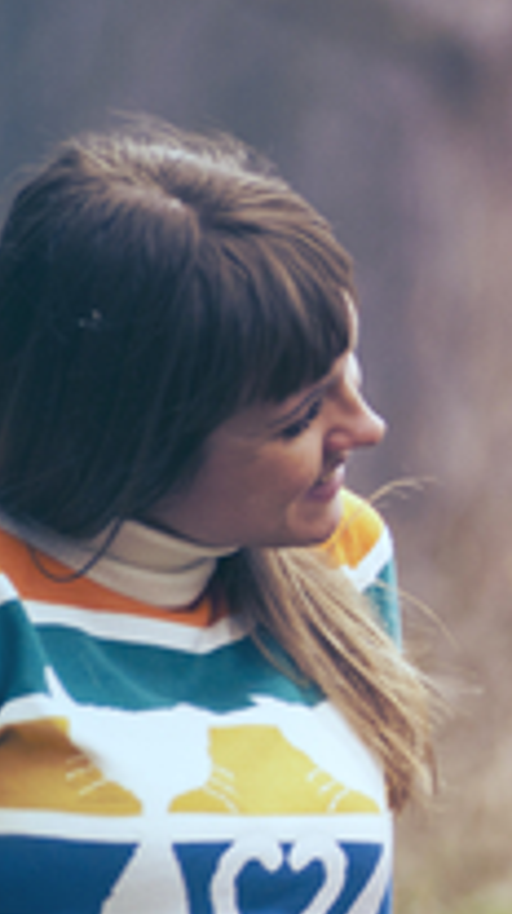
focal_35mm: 655
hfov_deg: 1.8
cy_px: 565
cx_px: 847
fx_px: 15854
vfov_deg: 3.3
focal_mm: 185
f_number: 3.2
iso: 320
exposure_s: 1/80
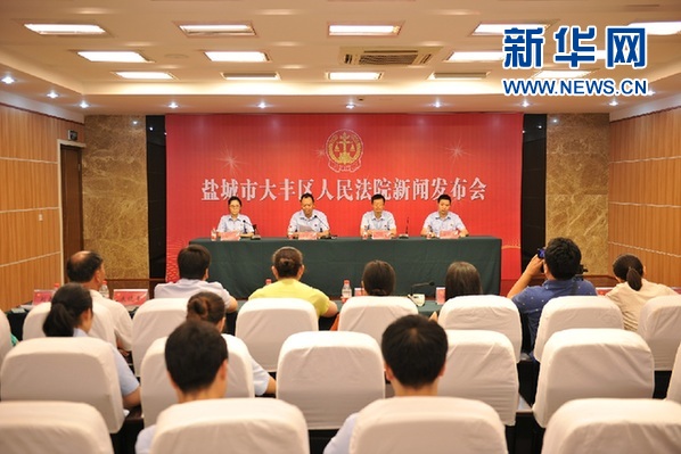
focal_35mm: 38
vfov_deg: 35.1
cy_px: 227
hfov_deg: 50.7
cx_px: 340
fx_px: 719
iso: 500
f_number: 3.5
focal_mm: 38
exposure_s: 1/125
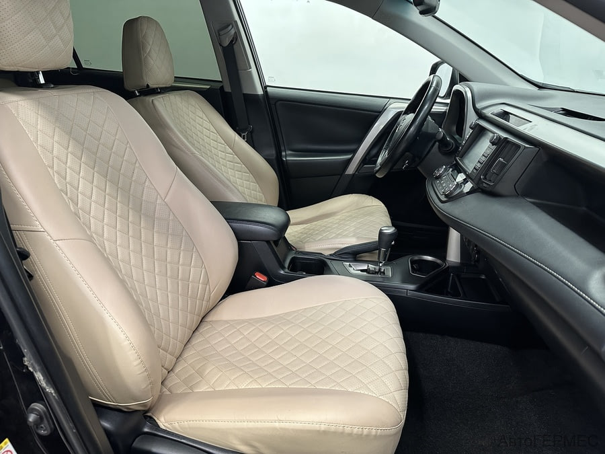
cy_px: 227
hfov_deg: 71.6
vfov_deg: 56.8
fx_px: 419
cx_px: 302
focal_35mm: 24
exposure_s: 1/50
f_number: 1.78
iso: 320
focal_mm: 6.86
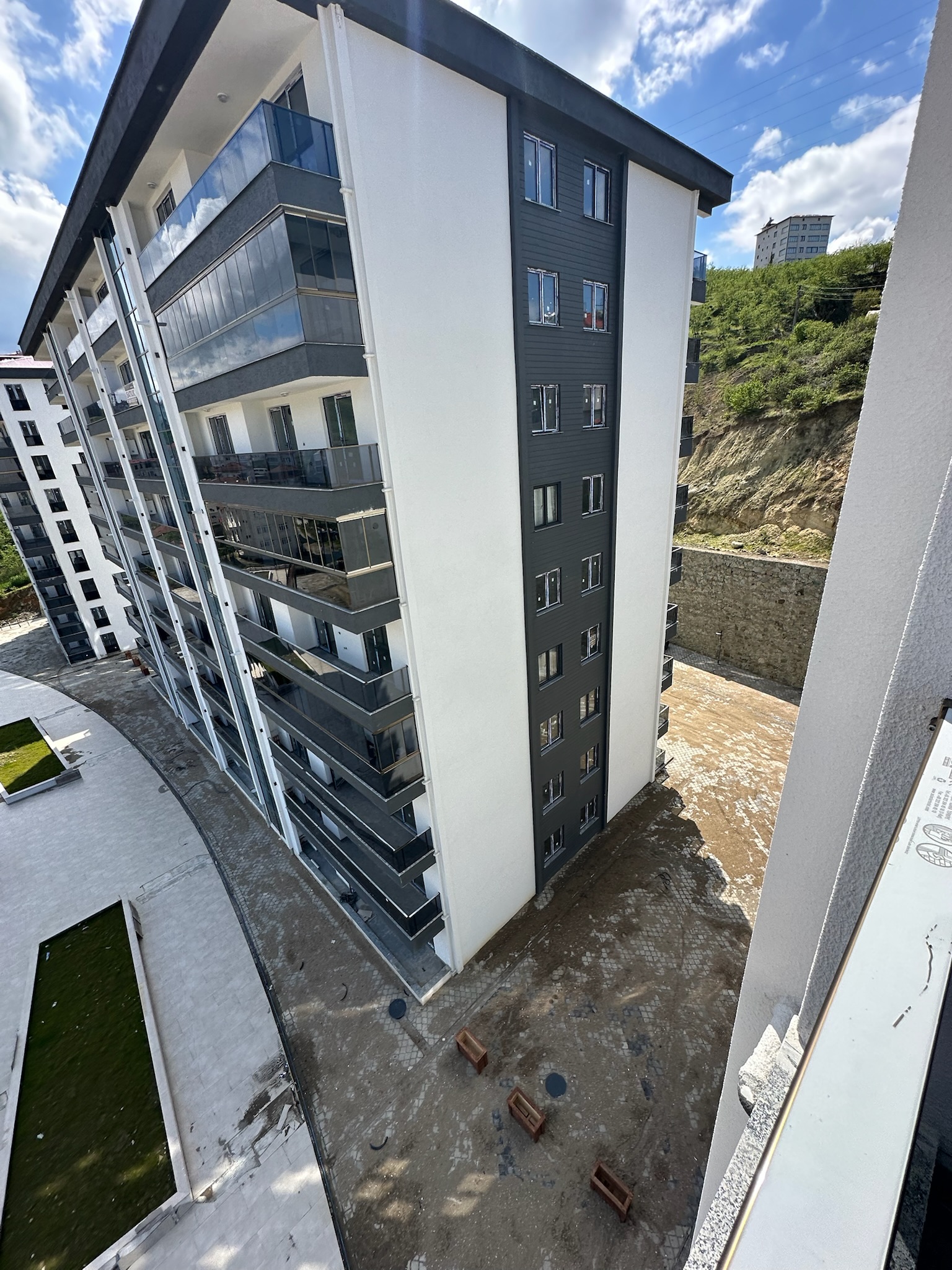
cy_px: 635
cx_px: 476
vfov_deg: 102.1
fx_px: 513
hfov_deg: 85.7
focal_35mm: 14
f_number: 2.2
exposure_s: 1/1350
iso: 50
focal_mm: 2.22
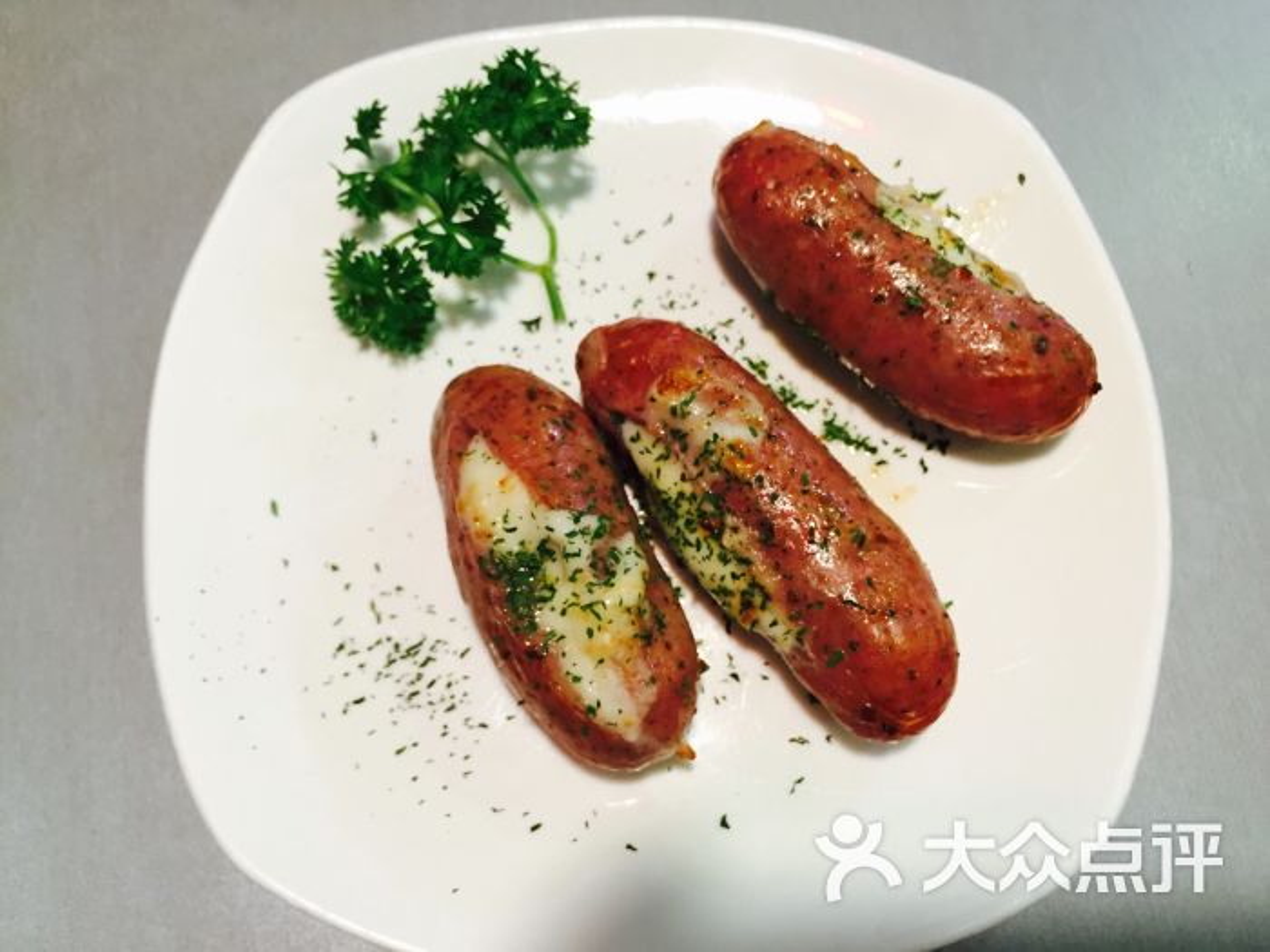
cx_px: 635
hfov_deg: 61.7
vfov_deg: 48.2
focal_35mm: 29
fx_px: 1064
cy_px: 476
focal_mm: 4.15
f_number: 2.2
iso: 125
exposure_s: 1/33
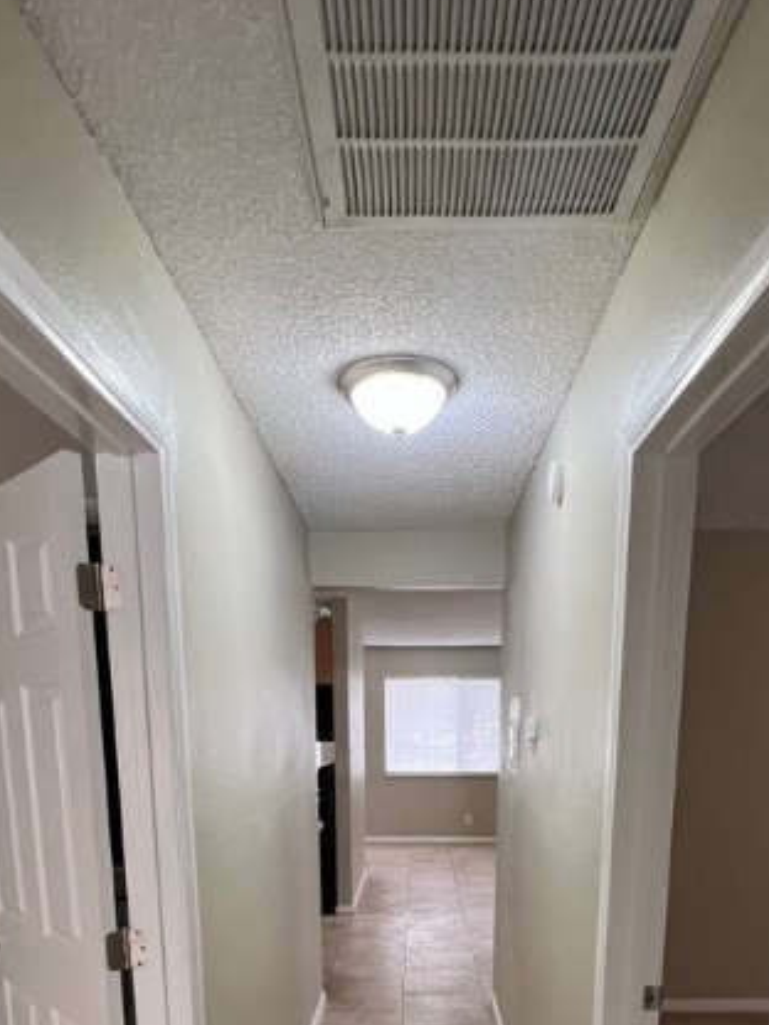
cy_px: 867
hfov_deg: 56.8
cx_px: 414
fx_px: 711
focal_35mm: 24
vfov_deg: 63.2
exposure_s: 1/60
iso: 160
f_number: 1.8
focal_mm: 1.57
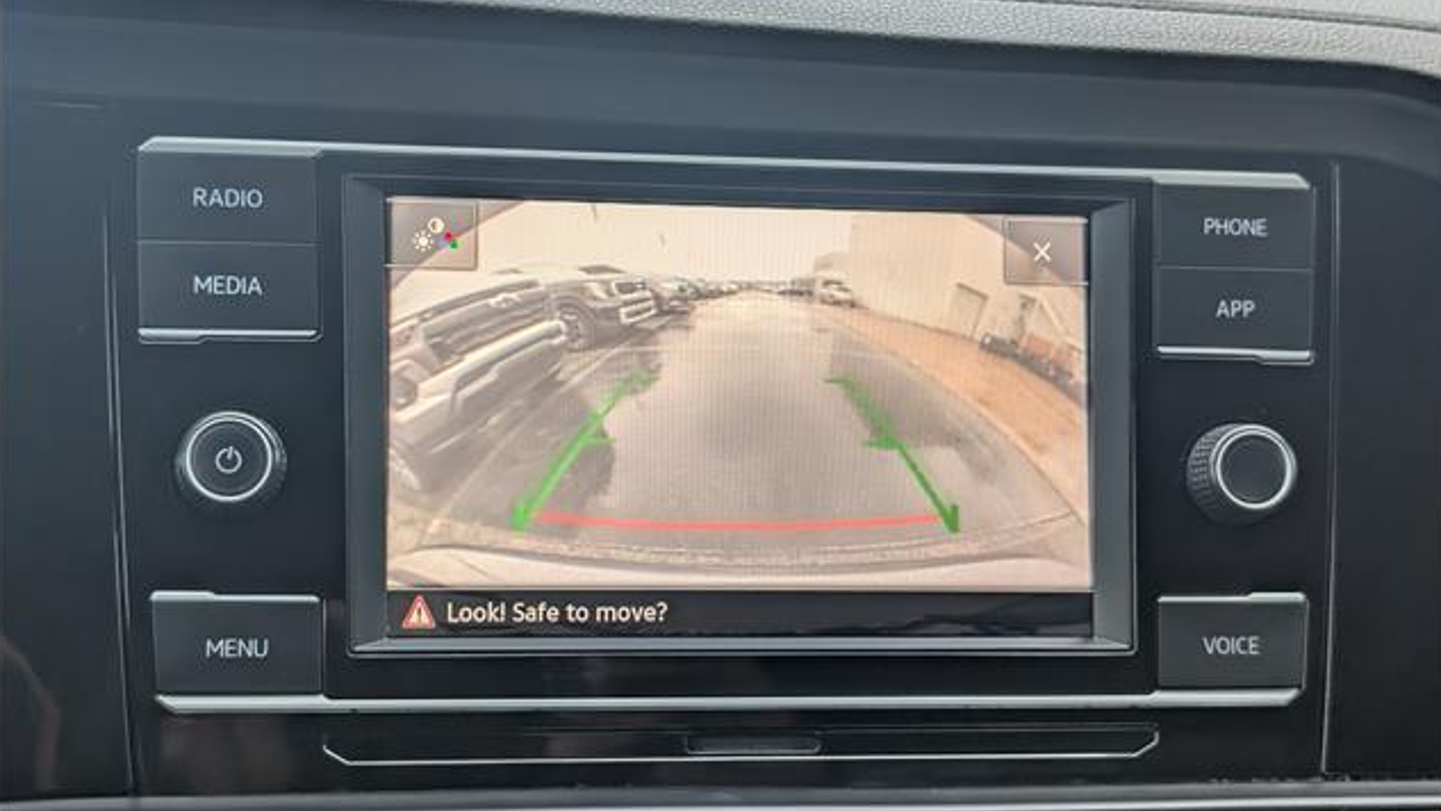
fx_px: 2063
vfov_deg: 22.2
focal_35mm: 54
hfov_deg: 38.5
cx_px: 724
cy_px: 399
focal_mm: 6.9
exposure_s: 1/125
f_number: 1.68
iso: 184
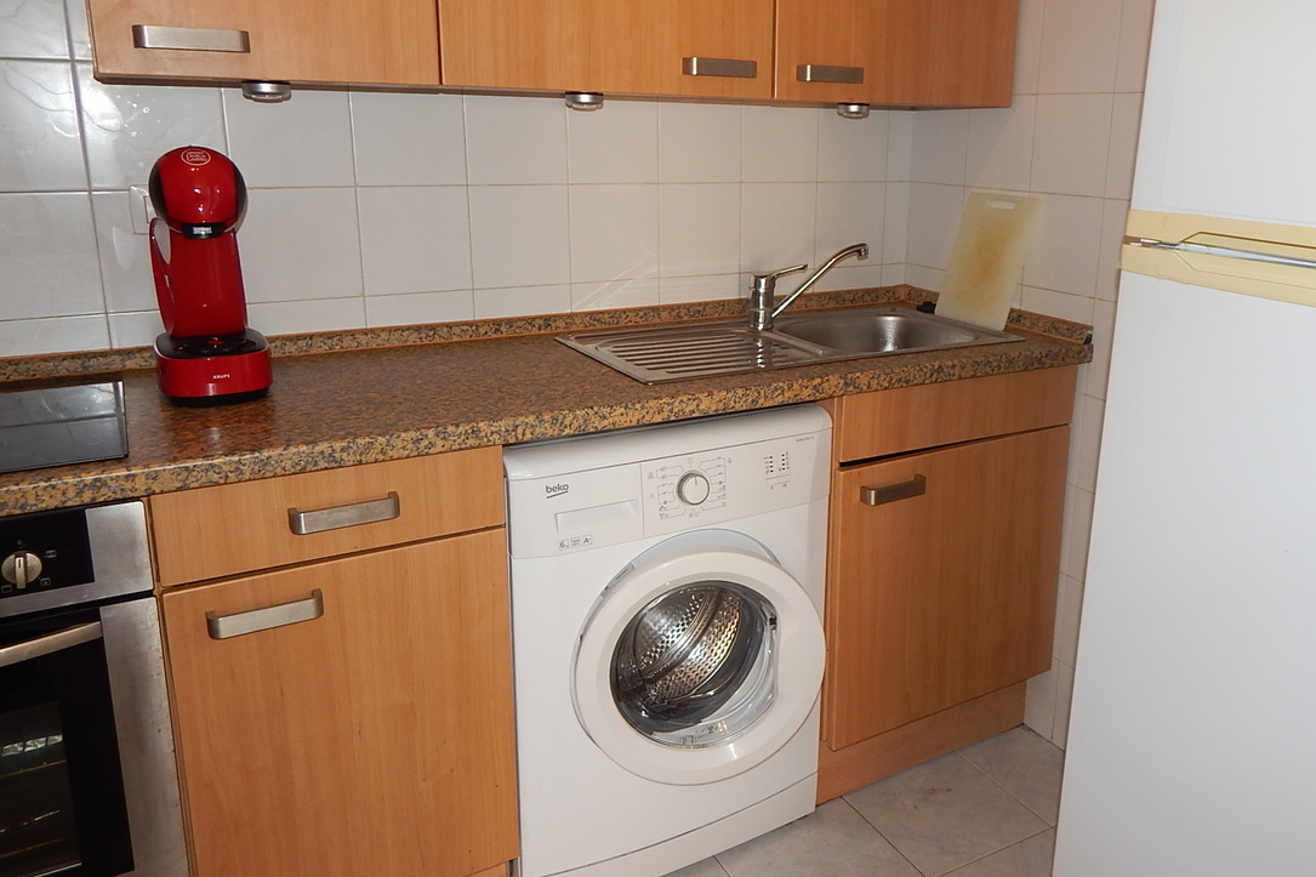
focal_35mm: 27
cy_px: 377
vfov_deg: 47.8
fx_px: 987
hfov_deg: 67.0
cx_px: 767
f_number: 3
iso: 125
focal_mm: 4
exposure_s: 1/30
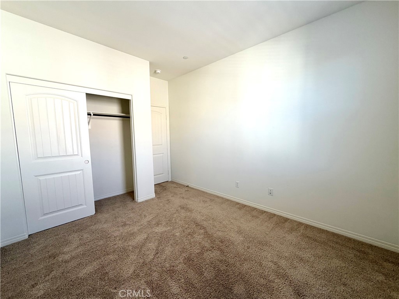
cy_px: 150
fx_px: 161
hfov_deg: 102.1
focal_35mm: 14
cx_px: 200
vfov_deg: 85.7
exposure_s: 1/121
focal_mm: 2.22
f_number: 2.2
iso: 160
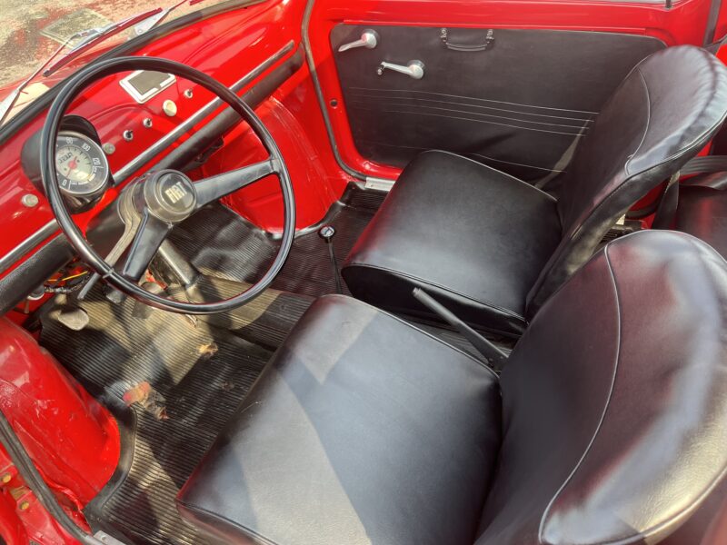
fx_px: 546
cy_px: 272
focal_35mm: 26
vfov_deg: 53.1
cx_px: 364
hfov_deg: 67.3
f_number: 1.6
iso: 64
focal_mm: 5.1
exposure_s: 1/172
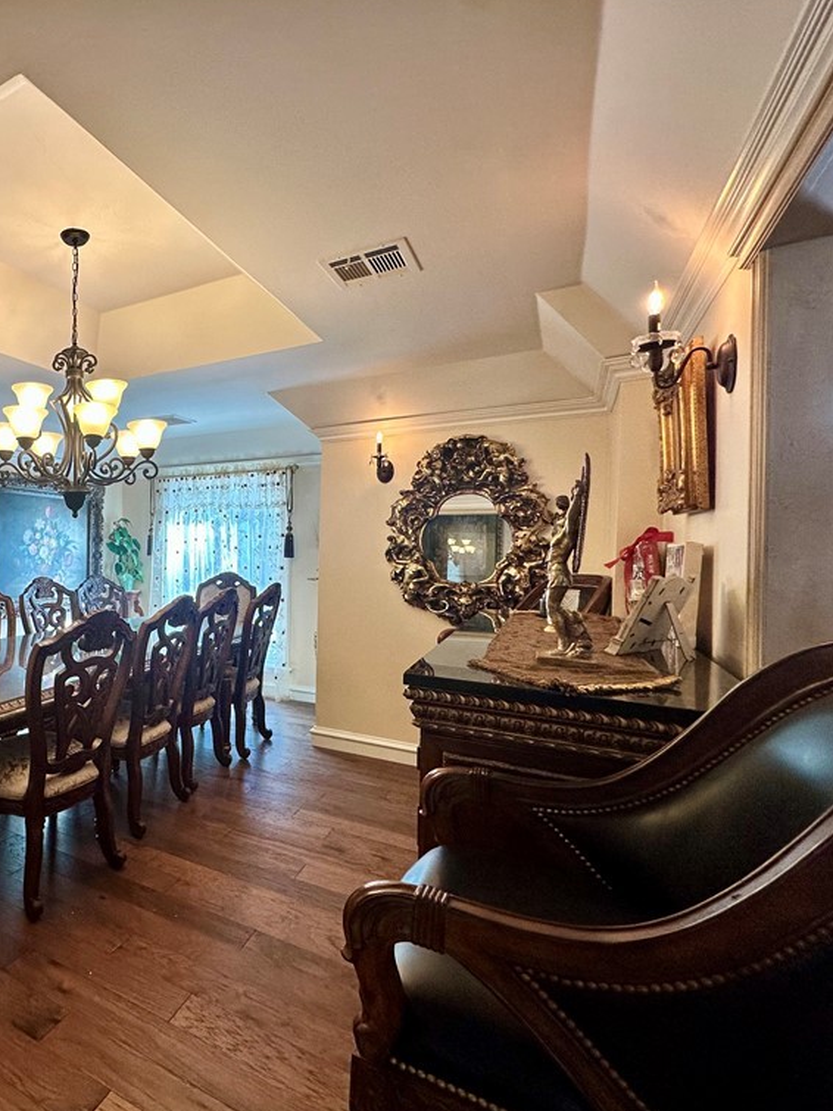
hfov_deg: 61.1
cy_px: 556
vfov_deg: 84.7
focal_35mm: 19
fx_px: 610
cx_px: 130
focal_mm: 2.22
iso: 125
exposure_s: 1/120
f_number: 2.2
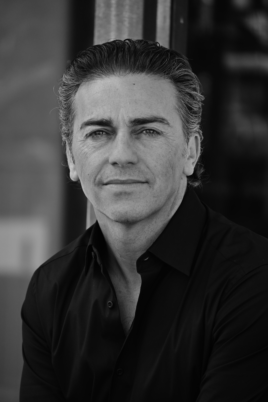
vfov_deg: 6.9
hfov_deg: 4.6
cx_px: 134
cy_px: 201
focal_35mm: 300
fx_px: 3350
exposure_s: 1/400
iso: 500
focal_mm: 200
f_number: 6
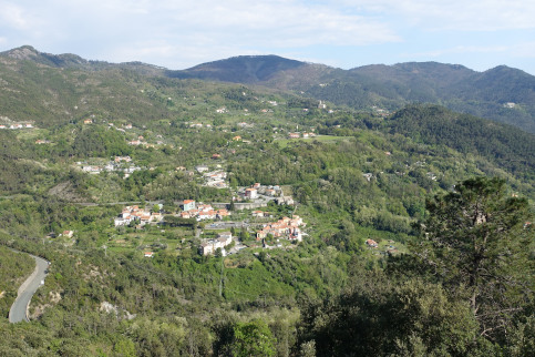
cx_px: 259
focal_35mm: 30
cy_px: 176
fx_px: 446
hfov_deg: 61.9
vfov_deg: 43.6
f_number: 5.6
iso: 125
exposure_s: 1/400
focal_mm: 10.6
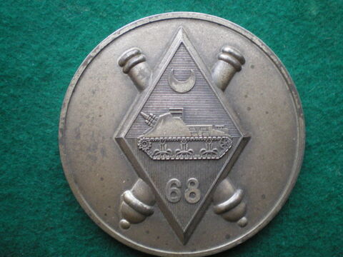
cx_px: 172
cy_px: 128
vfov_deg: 37.7
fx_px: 377
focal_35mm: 38
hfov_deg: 49.0
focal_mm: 6.3
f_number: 3.1
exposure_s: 1/40
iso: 400
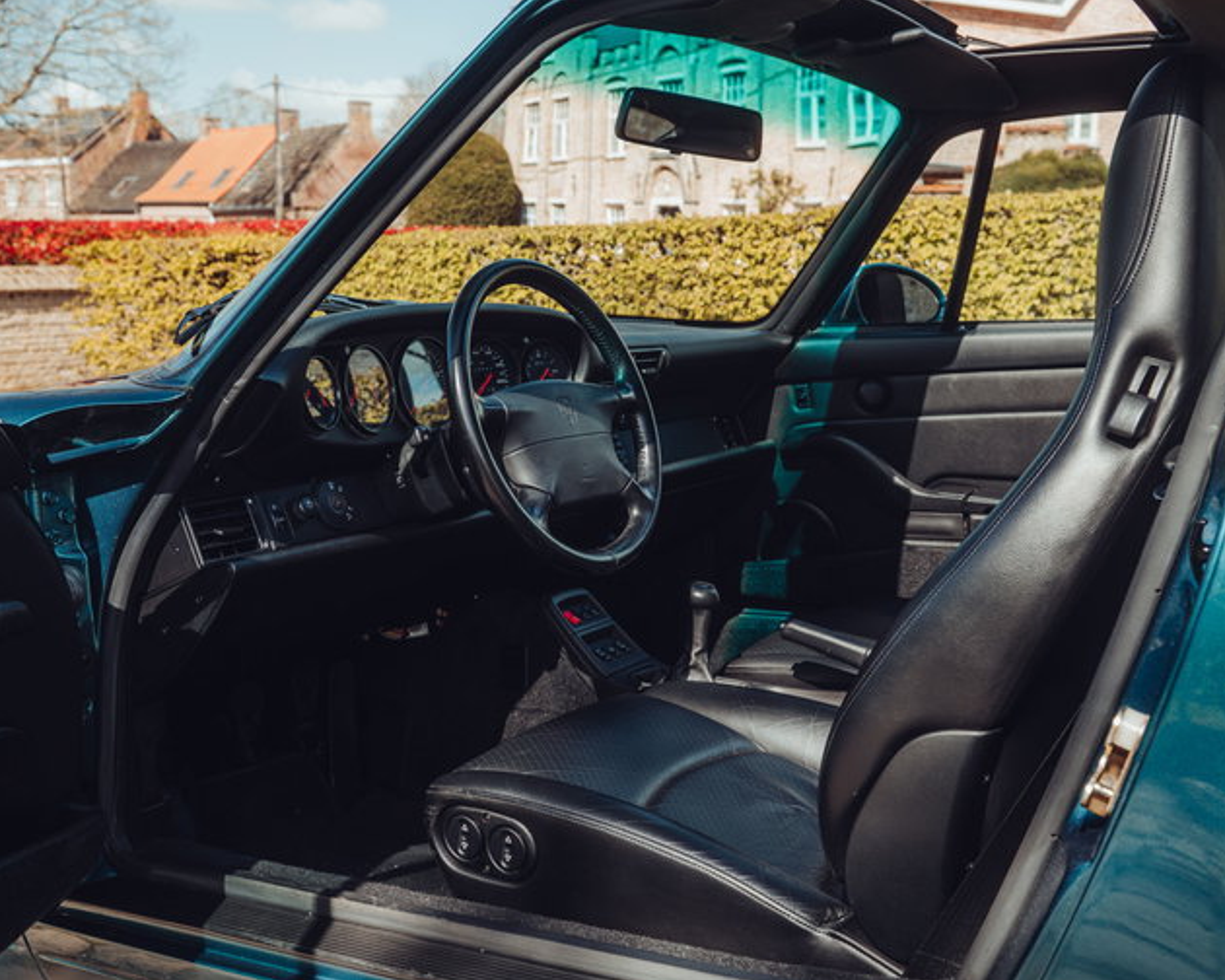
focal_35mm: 40
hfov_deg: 45.8
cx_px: 614
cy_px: 491
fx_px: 1450
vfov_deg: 37.3
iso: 200
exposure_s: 1/60
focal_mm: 35
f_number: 7.1
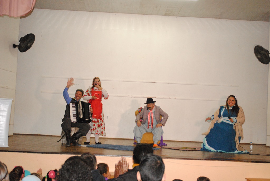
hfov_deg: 37.8
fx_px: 394
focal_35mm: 52
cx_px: 135
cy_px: 90
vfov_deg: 25.8
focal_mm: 35
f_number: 5.6
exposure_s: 1/60
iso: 1600
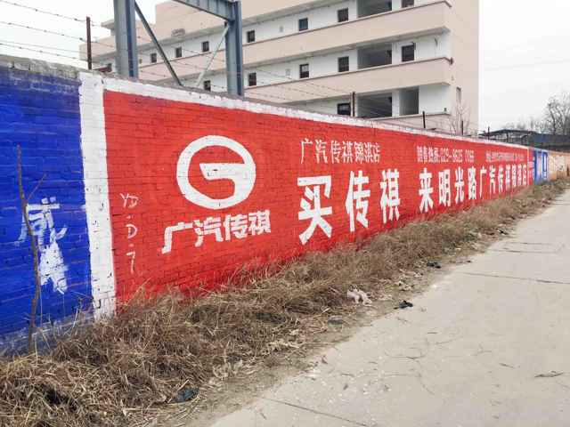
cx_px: 285
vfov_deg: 48.2
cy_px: 214
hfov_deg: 61.7
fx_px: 478
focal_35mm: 29
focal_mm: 4.15
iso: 32
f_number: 2.2
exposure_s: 1/125
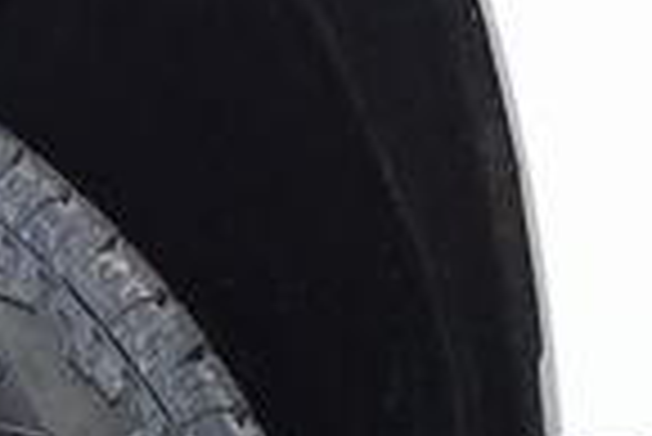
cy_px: 843
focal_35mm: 278
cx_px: -558
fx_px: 5040
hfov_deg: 7.2
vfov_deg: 4.9
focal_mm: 42
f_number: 6.3
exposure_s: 1/15
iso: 1600
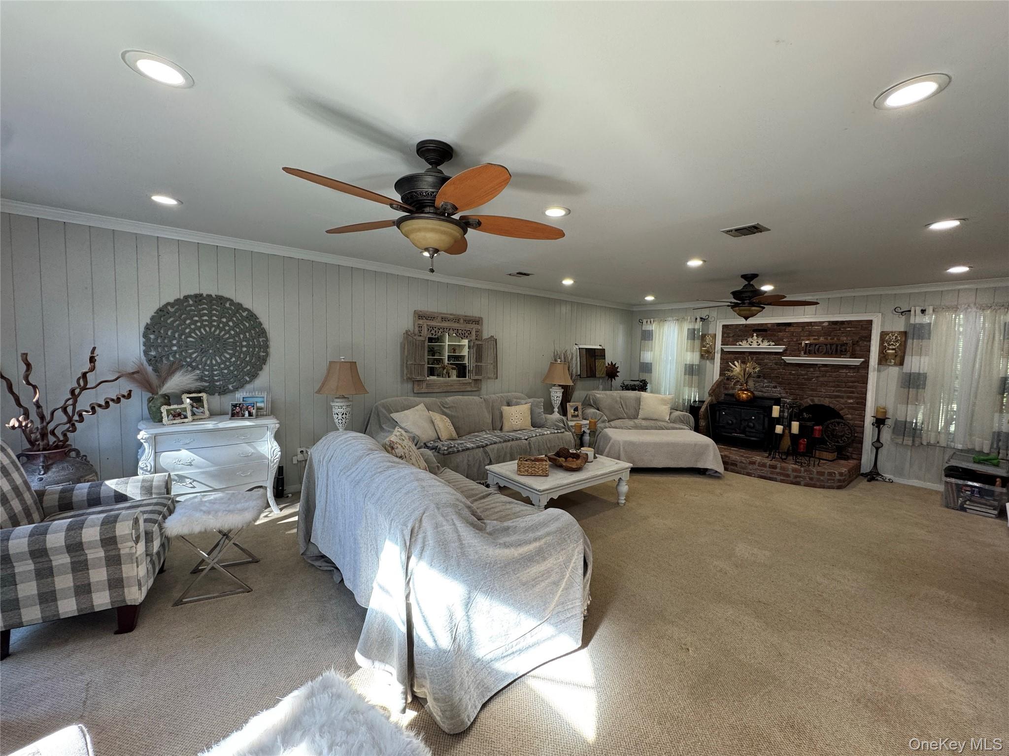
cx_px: 504
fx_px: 408
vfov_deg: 85.7
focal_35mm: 14
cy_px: 378
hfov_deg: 102.1
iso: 160
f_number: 2.2
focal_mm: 2.22
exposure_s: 1/120
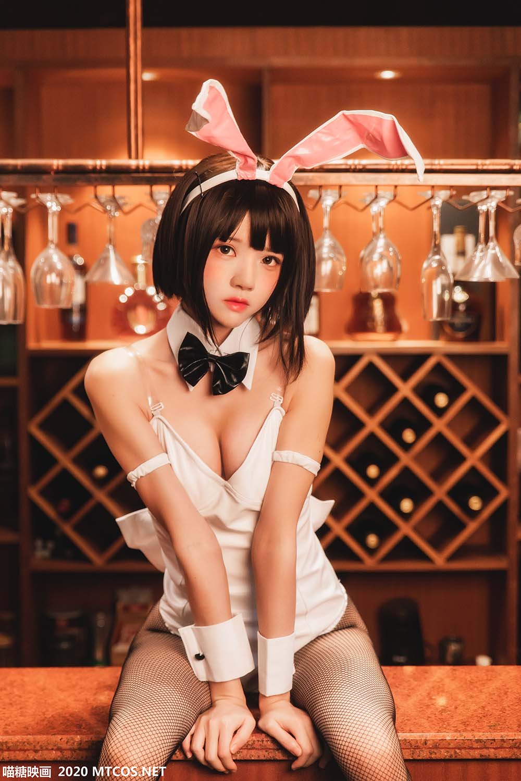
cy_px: 390
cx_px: 260
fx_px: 1519
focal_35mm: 70
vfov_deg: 28.8
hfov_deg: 19.5
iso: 1600
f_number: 2.8
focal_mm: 70
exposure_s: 1/125
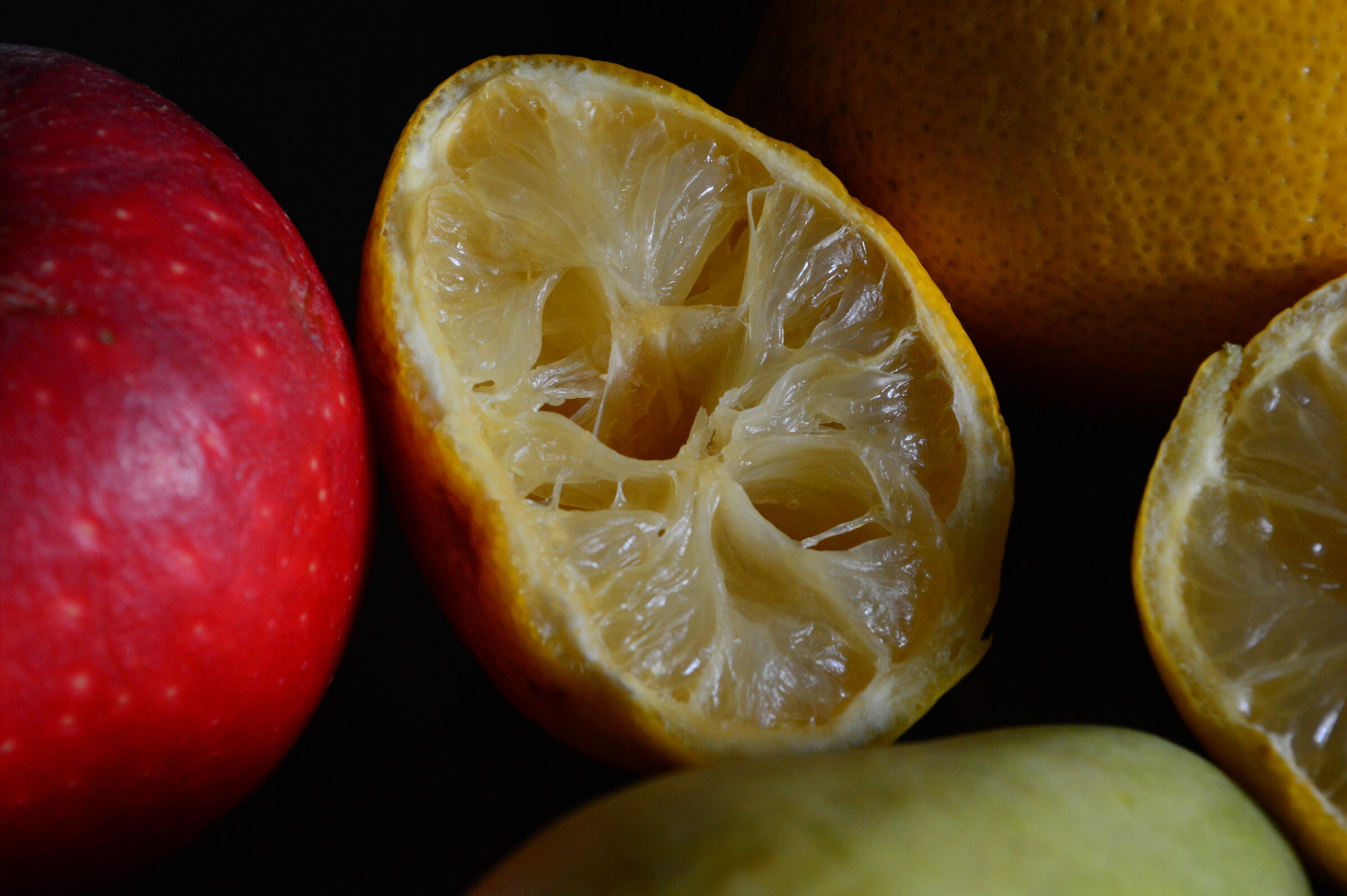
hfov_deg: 24.6
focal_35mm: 82
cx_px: 674
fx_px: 3084
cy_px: 448
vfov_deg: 16.5
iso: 800
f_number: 8
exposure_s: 1/25
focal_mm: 55
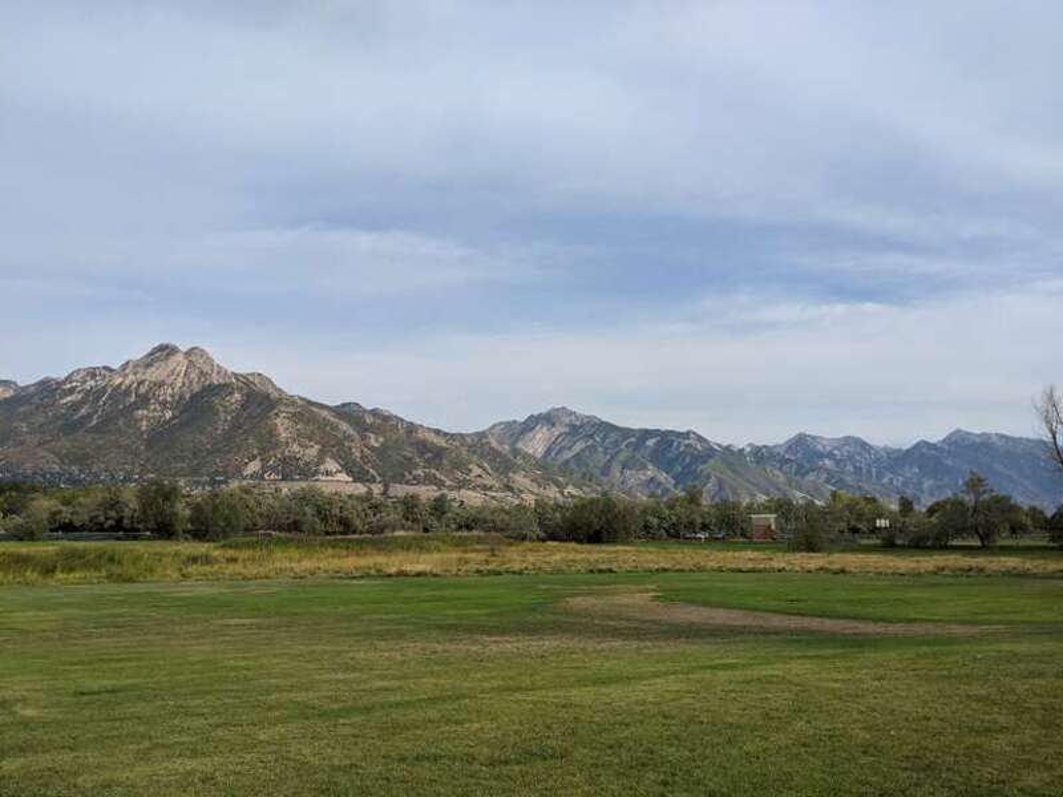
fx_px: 829
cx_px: 532
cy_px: 398
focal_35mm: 27
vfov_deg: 51.4
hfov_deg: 65.3
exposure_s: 1/2611
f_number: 1.8
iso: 78
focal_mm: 4.44
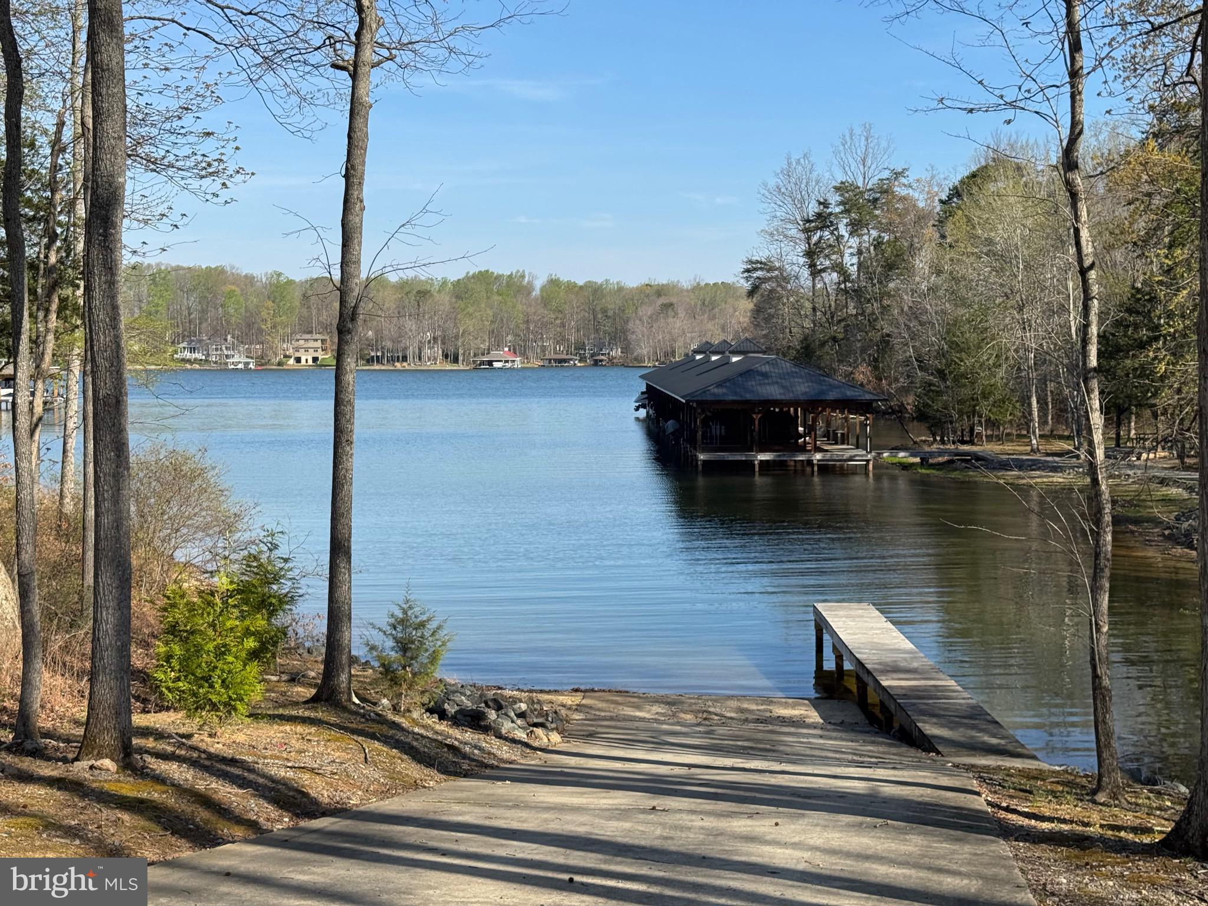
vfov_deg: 30.3
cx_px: 604
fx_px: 1675
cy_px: 453
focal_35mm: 48
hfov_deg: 39.7
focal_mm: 6.76
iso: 64
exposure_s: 1/4049
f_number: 1.78
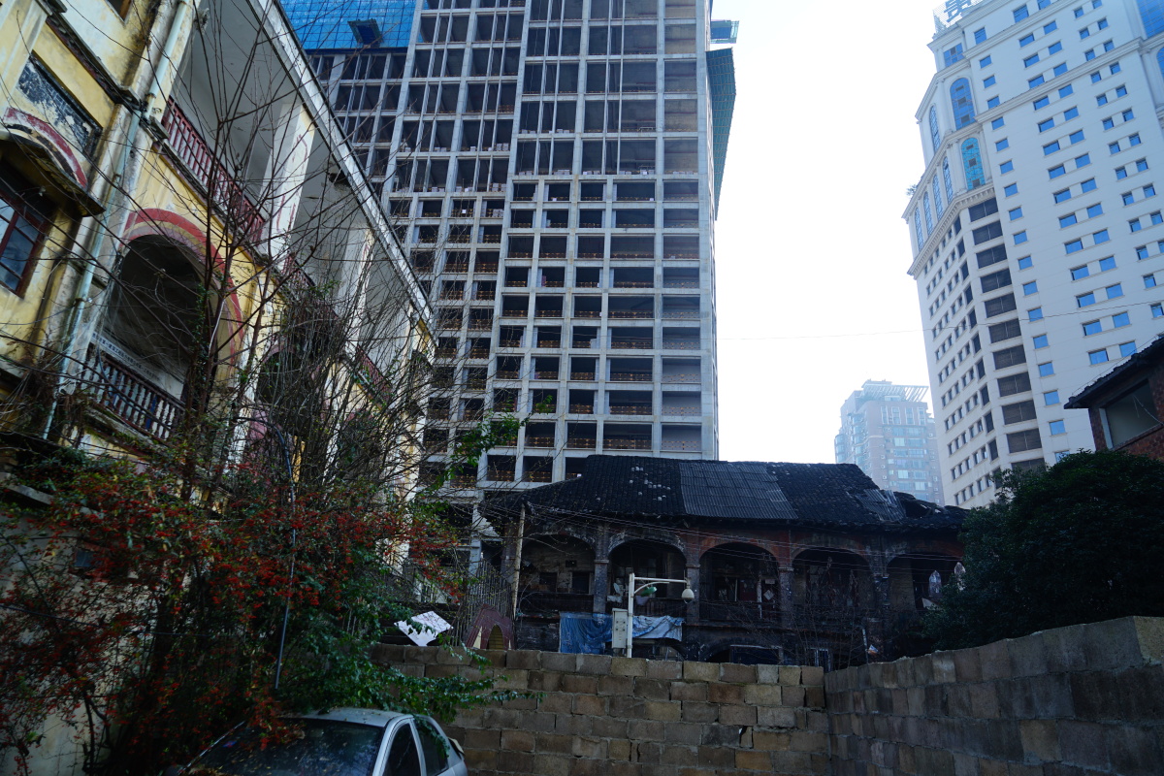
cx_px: 582
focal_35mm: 24
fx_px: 776
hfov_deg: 73.7
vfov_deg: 53.1
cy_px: 388
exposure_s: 1/250
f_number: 5.6
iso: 100
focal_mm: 24
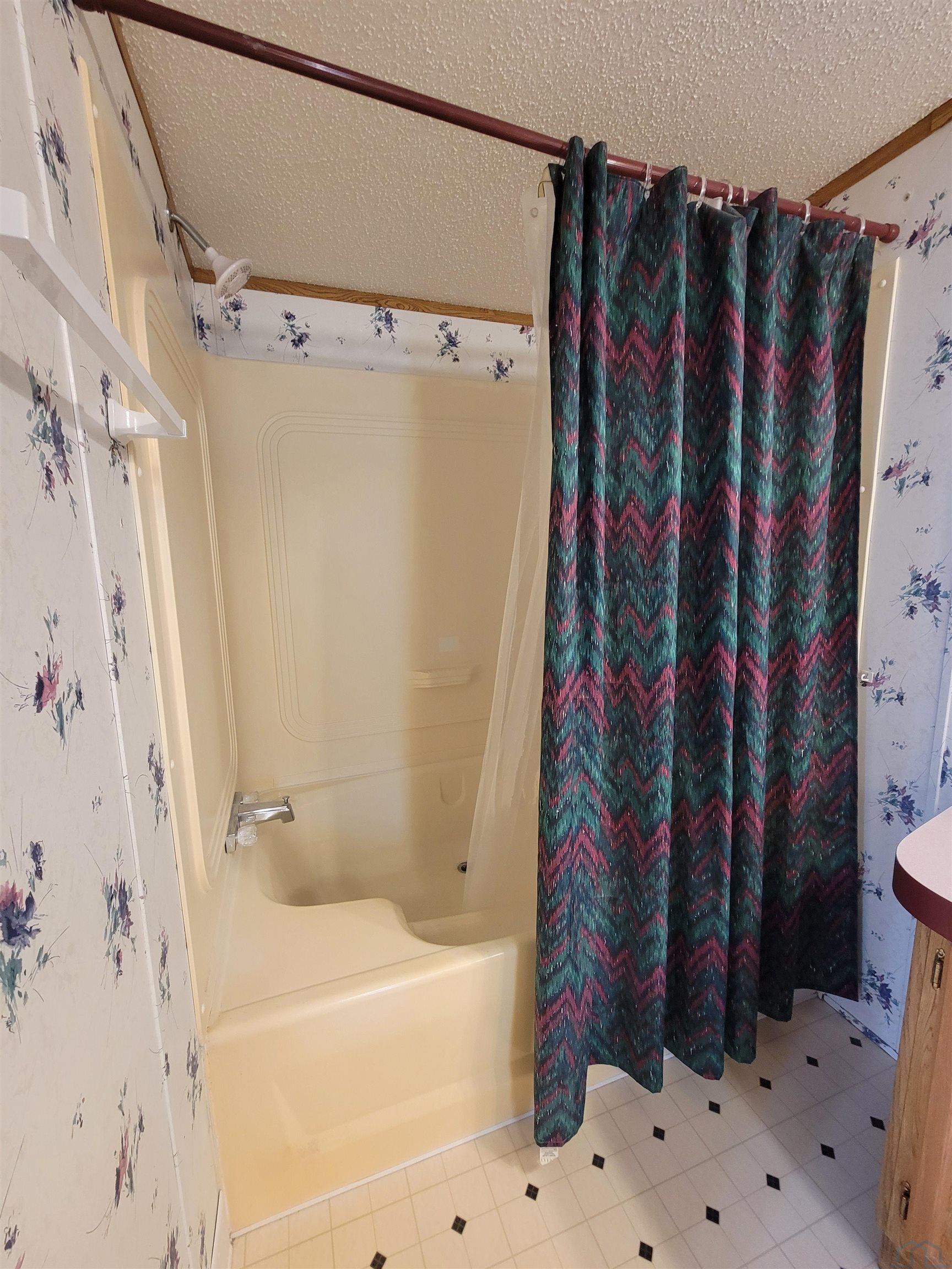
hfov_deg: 89.9
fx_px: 477
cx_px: 476
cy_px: 634
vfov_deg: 106.2
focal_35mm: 13
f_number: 2.2
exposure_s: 1/30
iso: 320
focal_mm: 2.2
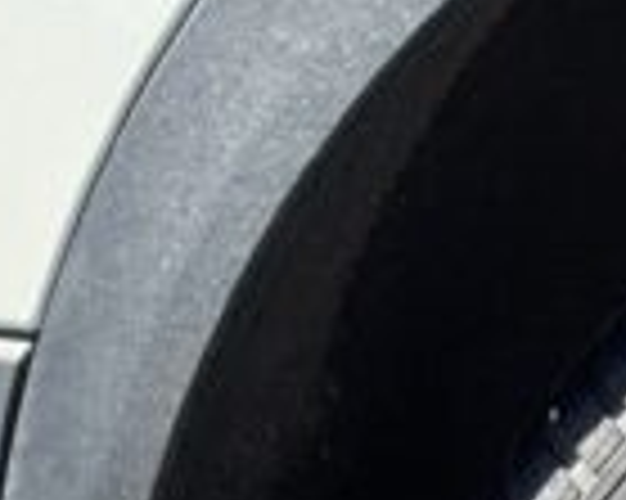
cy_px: 1234
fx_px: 3018
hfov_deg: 10.2
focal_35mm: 163
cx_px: 1522
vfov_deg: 8.6
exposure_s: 1/606
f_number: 1.8
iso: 25
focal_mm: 3
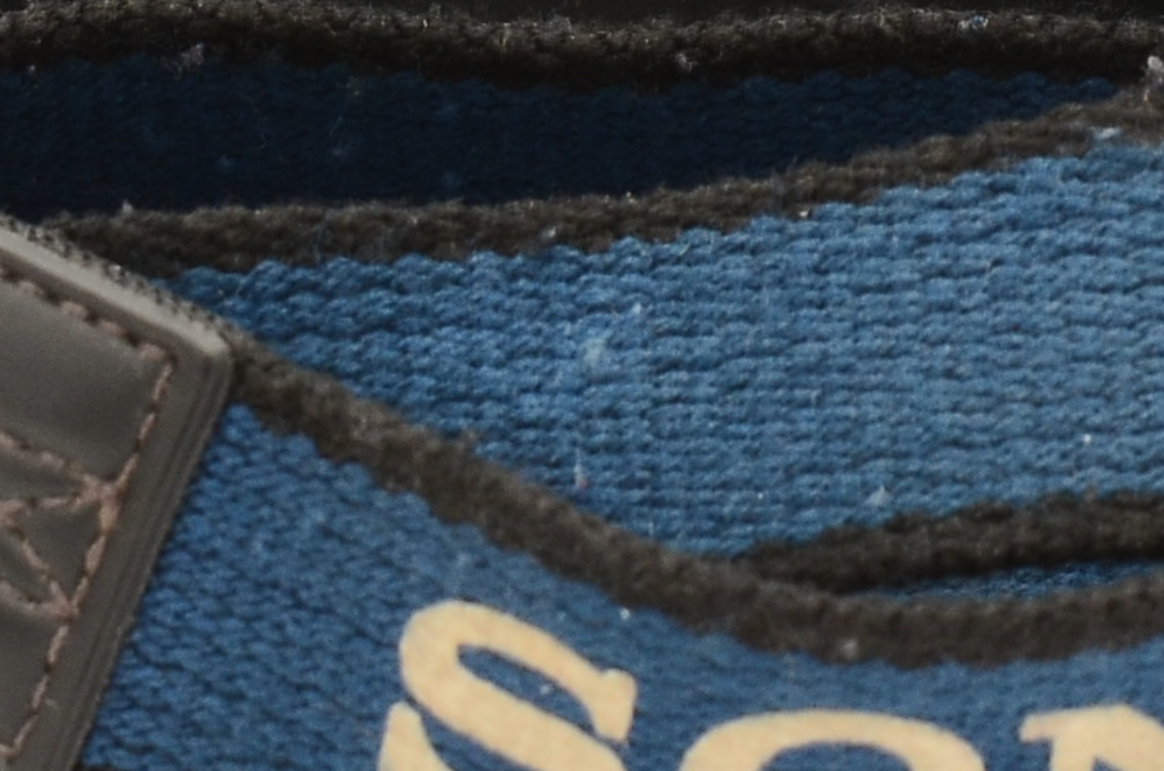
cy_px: -287
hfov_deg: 6.1
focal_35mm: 338
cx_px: 973
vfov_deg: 4.0
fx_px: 10906
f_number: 13
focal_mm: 52
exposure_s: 1/60
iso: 320
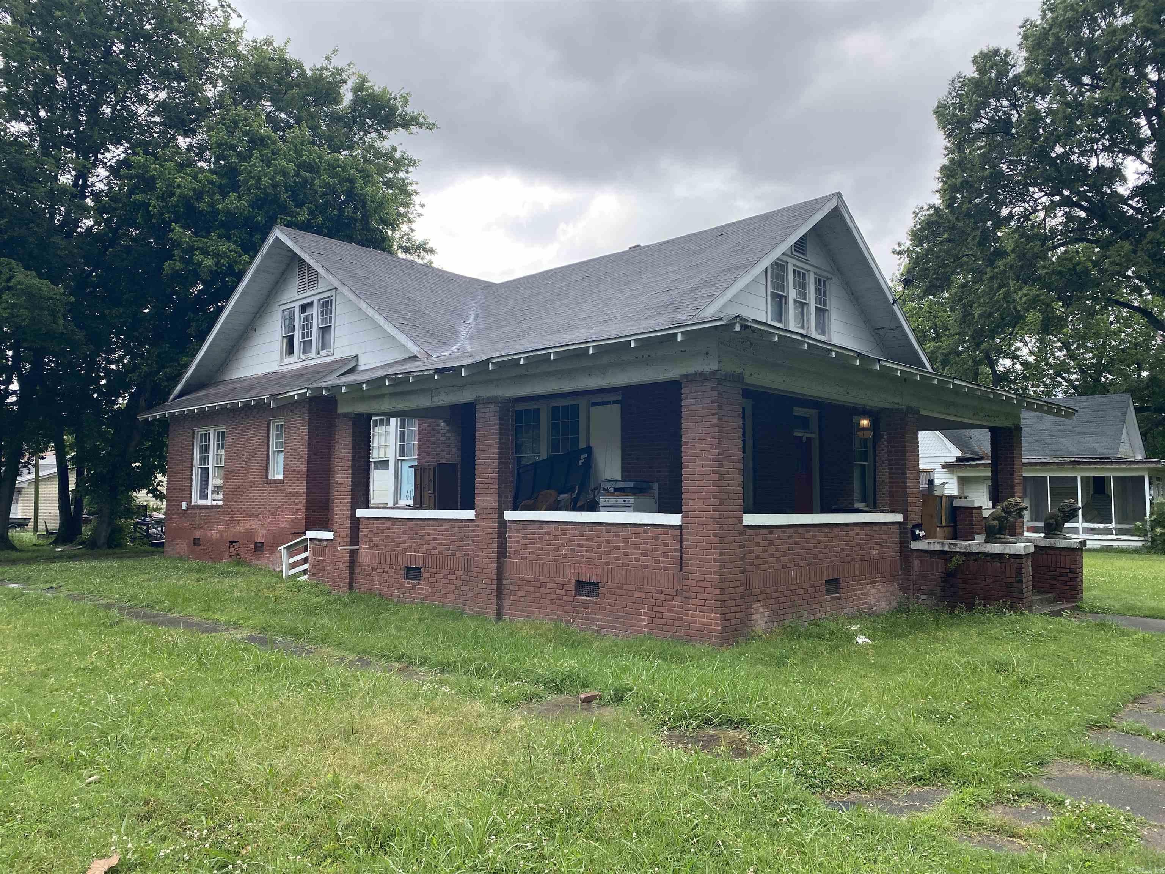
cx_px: 582
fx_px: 875
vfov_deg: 53.1
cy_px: 437
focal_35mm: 26
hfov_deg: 67.3
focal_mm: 4.25
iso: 32
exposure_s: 1/762
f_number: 1.8
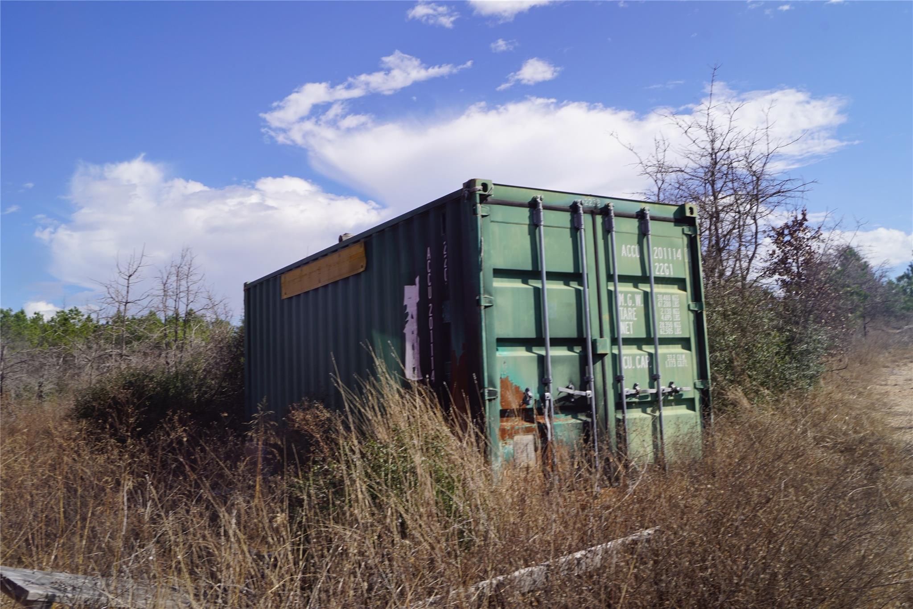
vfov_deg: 43.6
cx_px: 456
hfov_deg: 61.9
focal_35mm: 30
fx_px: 761
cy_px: 304
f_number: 14
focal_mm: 20
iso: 100
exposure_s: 1/80
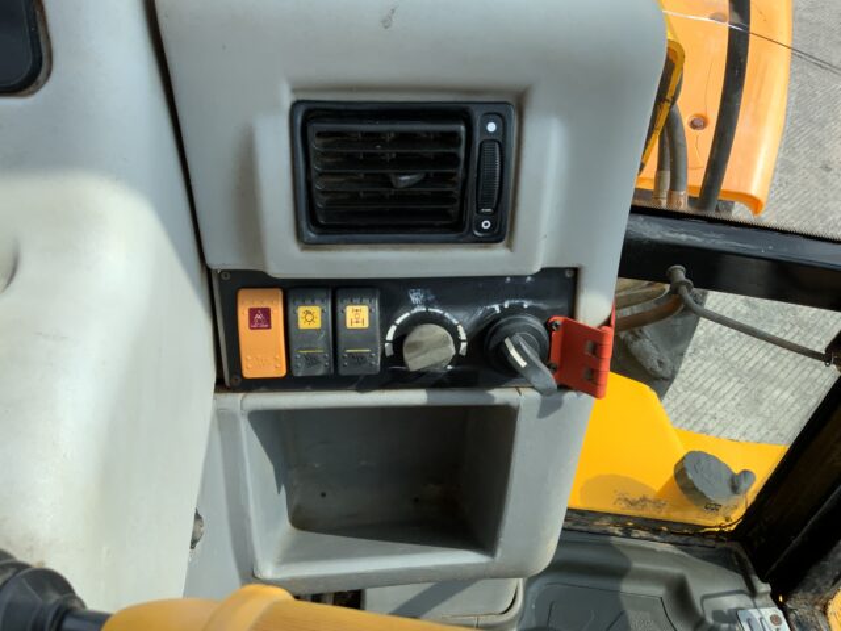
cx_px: 420
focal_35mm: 29
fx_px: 705
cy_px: 316
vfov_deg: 48.2
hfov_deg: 61.7
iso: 16
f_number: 1.8
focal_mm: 3
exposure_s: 1/540
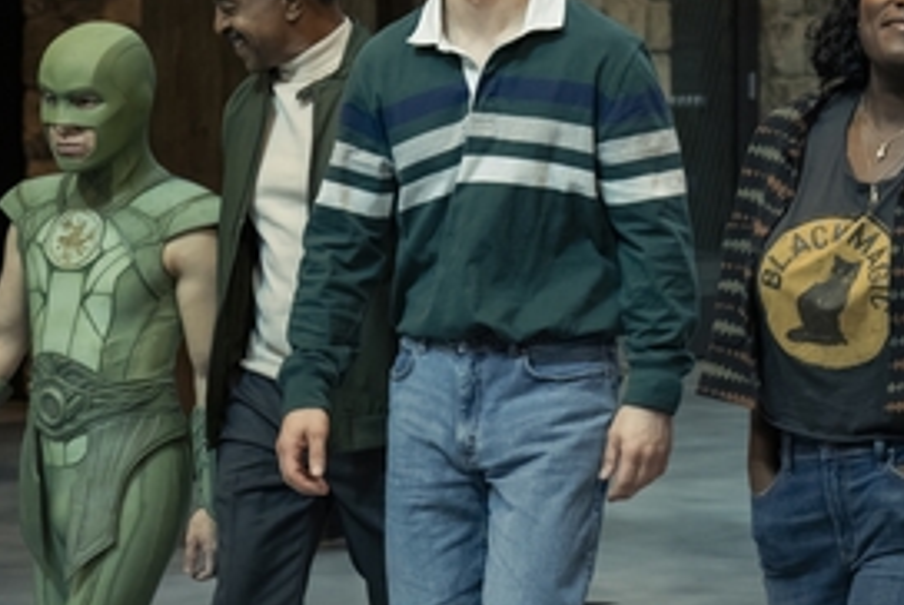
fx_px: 3645
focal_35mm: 145
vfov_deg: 9.5
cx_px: 881
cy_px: 309
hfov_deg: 13.9
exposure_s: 1/200
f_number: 6.3
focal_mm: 70
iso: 6400
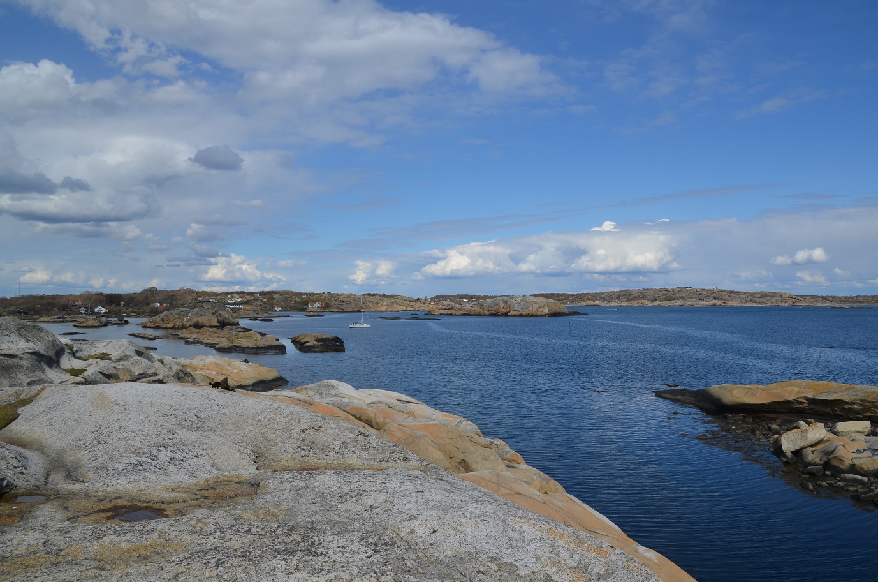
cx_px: 465
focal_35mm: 29
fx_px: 706
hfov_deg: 63.7
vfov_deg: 44.8
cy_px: 291
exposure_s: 1/400
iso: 100
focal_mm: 18
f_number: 10
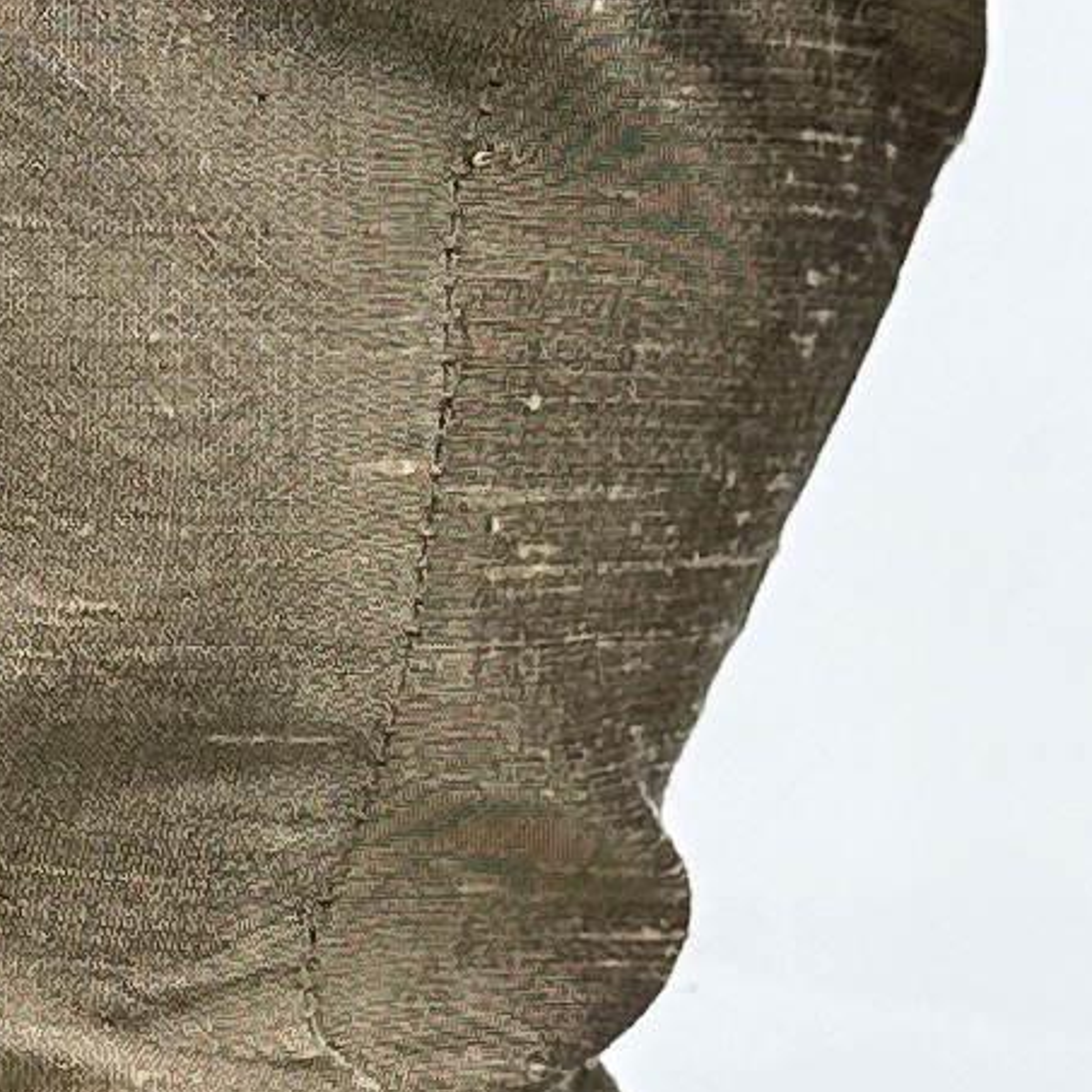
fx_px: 6745
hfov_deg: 9.1
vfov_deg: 9.3
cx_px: -439
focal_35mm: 189
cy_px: 492
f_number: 1.78
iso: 80
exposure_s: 1/626
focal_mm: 6.86
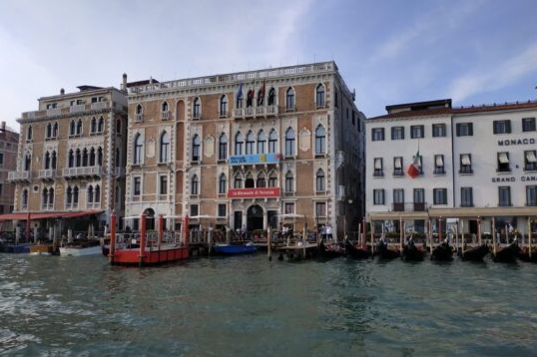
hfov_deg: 69.4
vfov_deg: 49.5
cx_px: 261
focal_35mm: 26
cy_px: 192
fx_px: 388
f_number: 1.9
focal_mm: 3.94
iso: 160
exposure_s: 1/1038
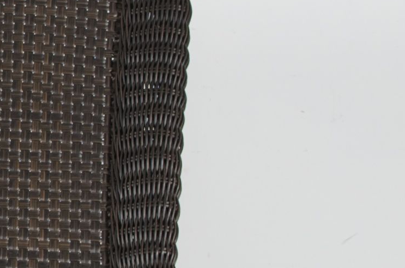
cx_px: -369
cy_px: 185
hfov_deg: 5.8
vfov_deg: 3.9
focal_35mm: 348
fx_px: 3910
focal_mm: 35
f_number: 6.3
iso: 100
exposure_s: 1/125
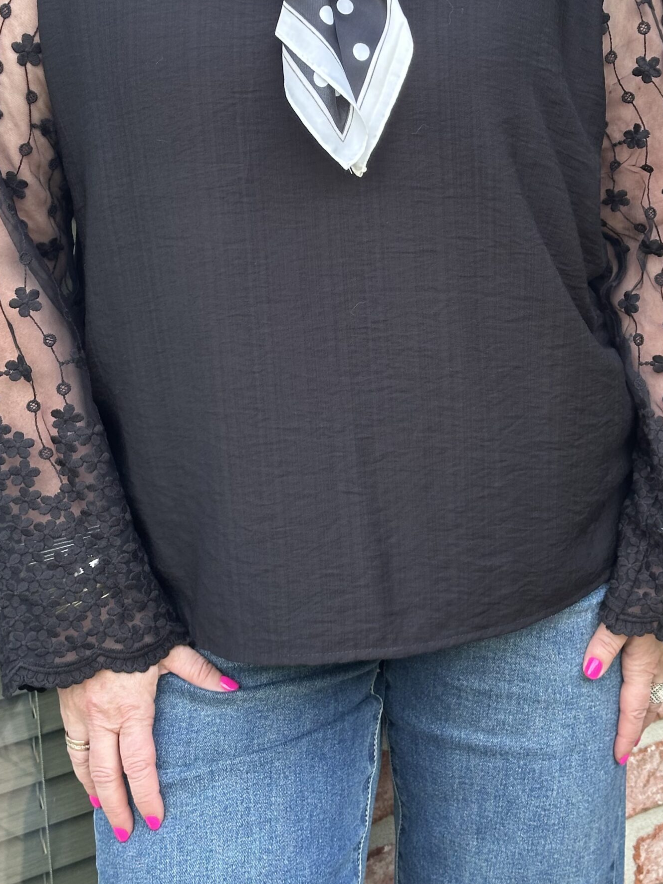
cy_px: 332
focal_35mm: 78
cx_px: 367
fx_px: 1992
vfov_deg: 25.0
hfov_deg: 18.9
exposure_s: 1/227
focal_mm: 6.86
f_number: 1.78
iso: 50
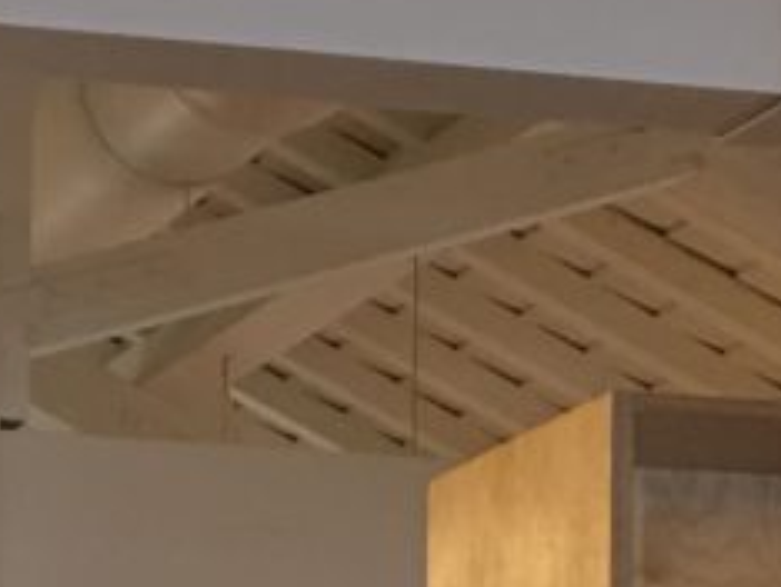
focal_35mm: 208
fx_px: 4698
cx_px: 297
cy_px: 1304
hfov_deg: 9.5
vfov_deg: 6.8
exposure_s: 1/33
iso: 50
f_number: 2.2
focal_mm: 4.15
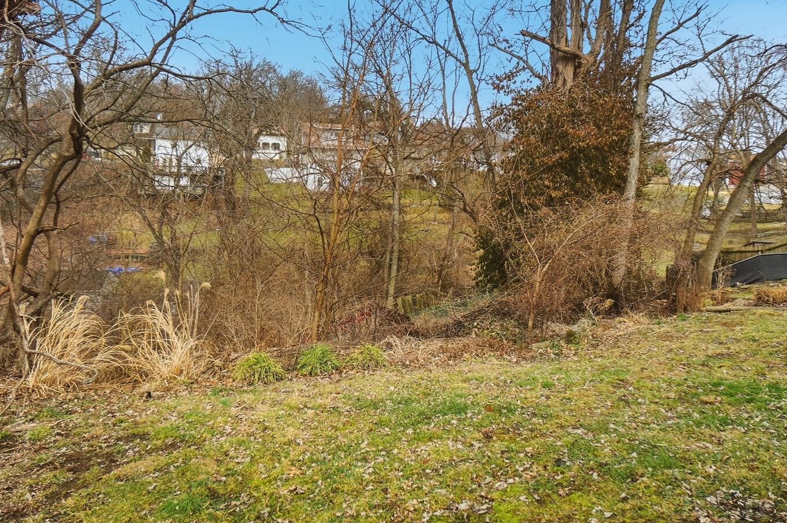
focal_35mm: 22
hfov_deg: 78.5
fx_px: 481
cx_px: 421
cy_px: 188
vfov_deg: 56.3
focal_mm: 10
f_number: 4
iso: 100
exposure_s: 1/4000
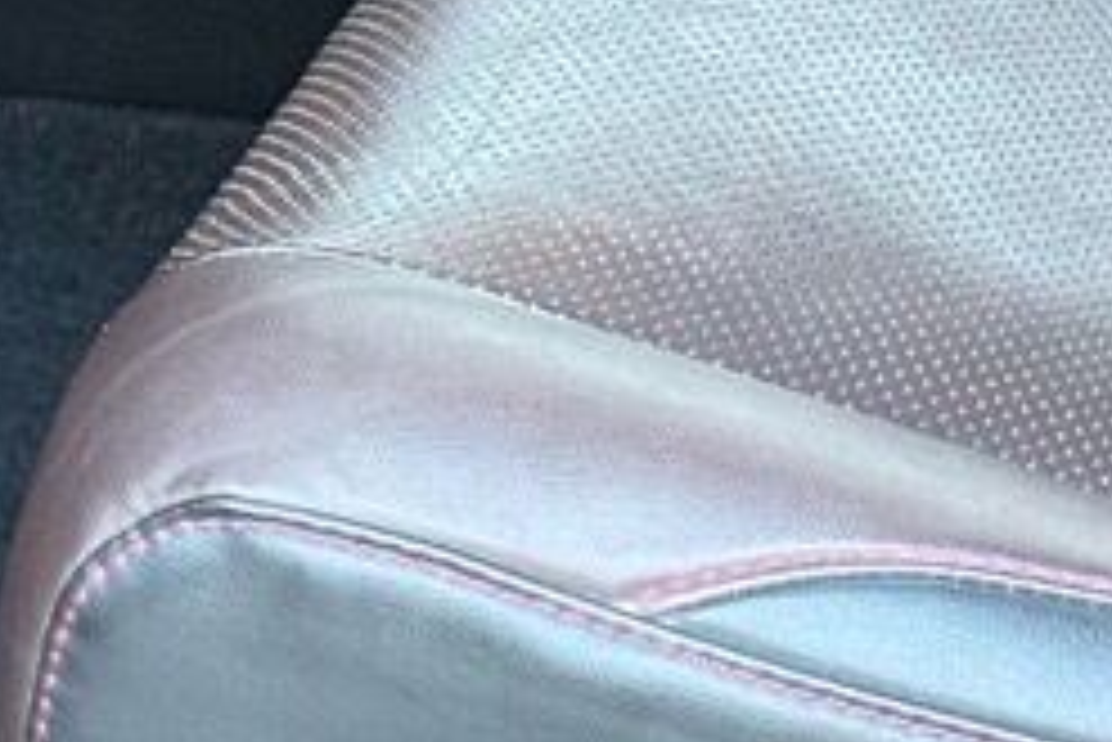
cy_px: 463
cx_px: 828
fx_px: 6397
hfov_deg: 9.9
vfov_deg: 6.6
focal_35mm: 207
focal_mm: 6.76
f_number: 1.78
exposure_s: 1/40
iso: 320
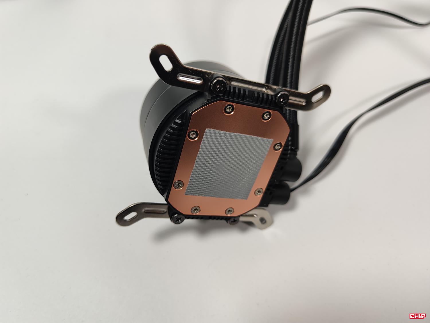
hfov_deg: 69.4
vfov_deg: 54.9
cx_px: 215
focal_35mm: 25
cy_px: 162
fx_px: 311
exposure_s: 1/100
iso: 72
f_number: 1.85
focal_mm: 6.78
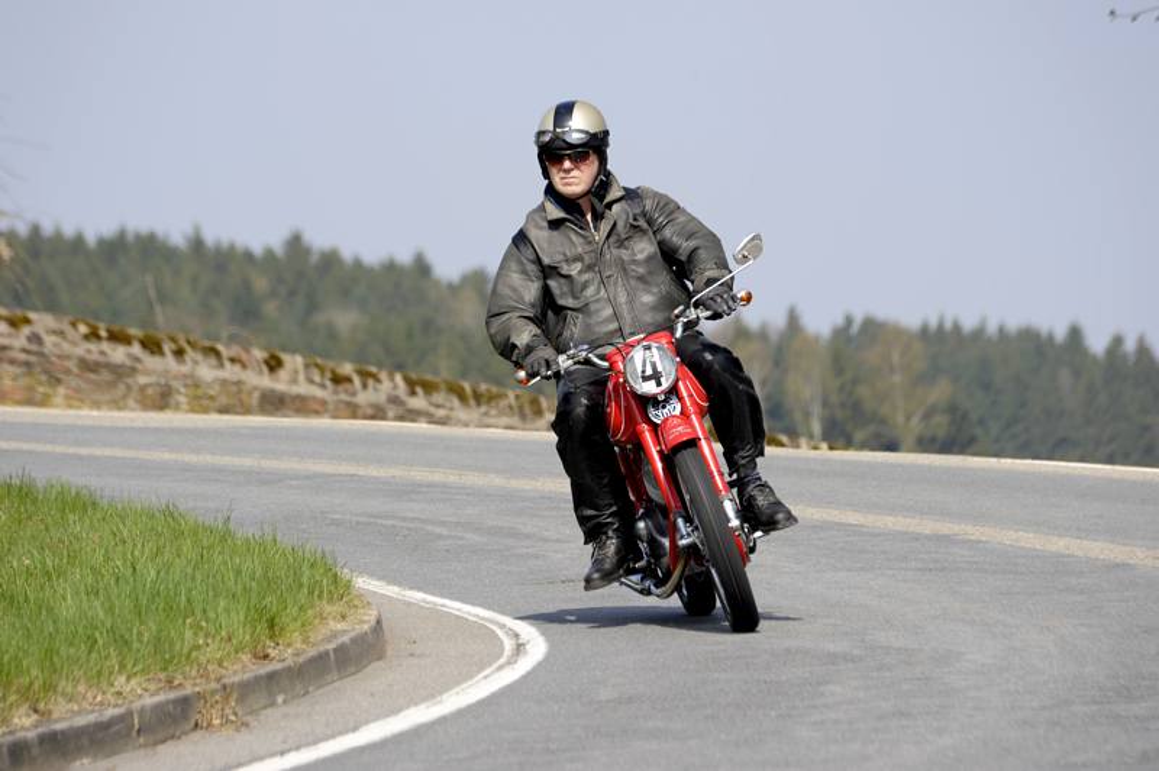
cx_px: 580
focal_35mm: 300
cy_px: 386
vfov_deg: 4.6
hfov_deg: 6.9
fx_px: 9650
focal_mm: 300
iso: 200
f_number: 11
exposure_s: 1/250
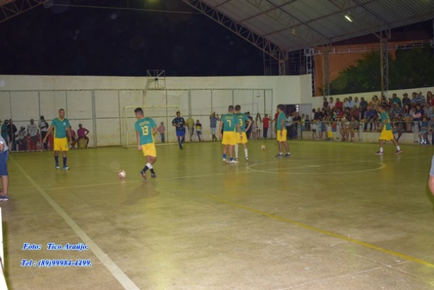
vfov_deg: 33.0
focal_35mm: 40
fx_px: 488
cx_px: 217
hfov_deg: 47.9
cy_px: 145
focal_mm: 27
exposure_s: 1/60
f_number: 4
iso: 1250
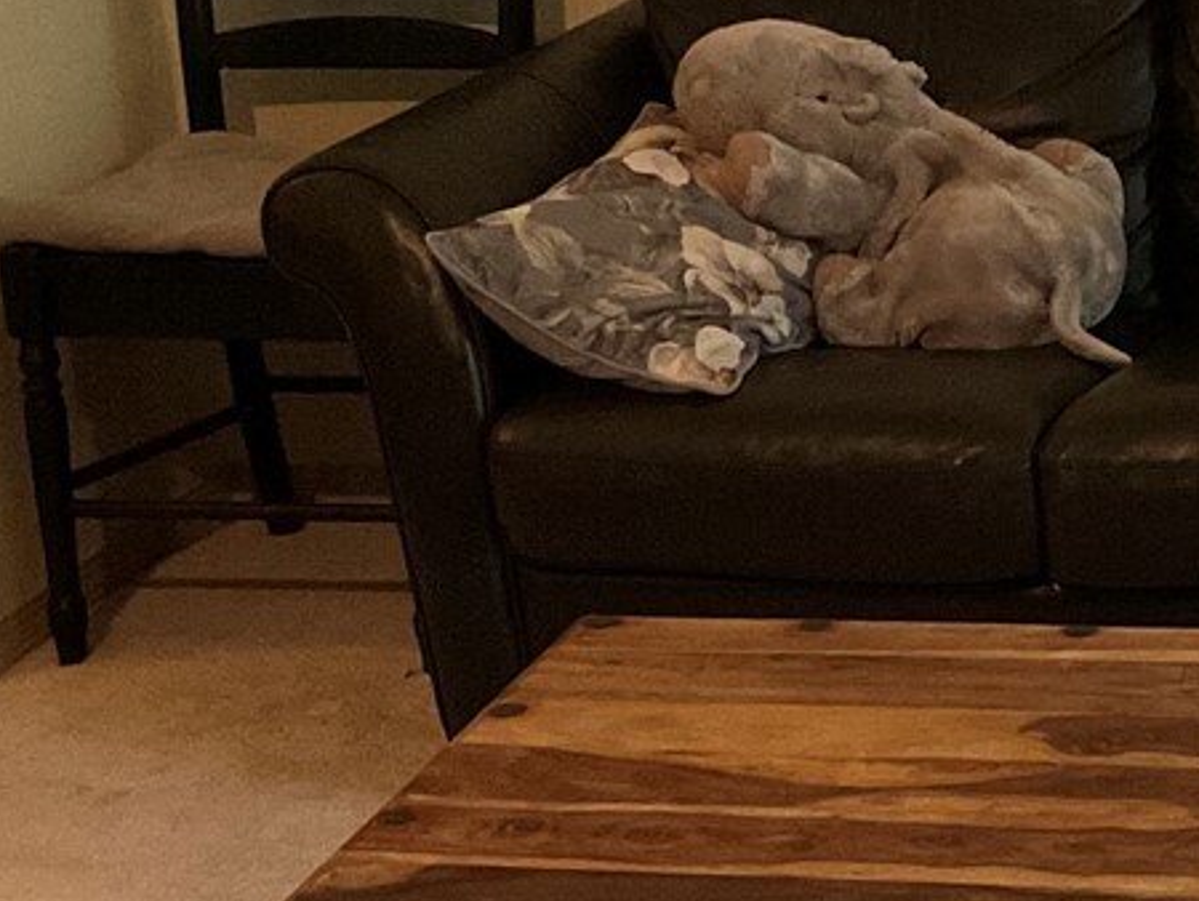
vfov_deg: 14.4
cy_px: 389
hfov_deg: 18.1
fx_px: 3570
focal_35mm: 103
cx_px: 1444
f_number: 1.8
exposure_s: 1/30
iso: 500
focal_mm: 3
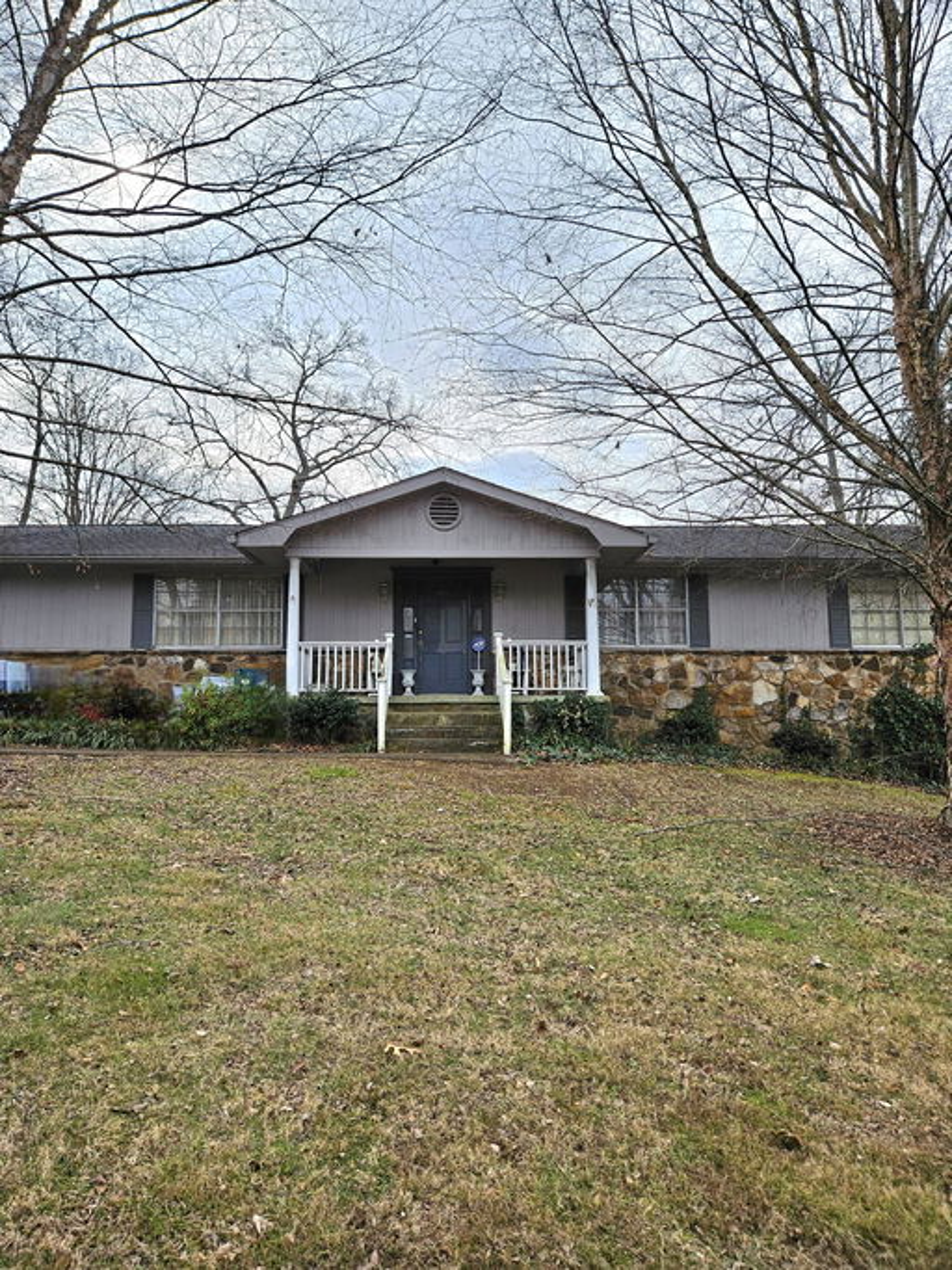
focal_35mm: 23
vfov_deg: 73.9
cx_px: 476
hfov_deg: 58.9
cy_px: 635
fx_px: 844
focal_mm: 5.4
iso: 32
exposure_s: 1/1667
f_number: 1.8
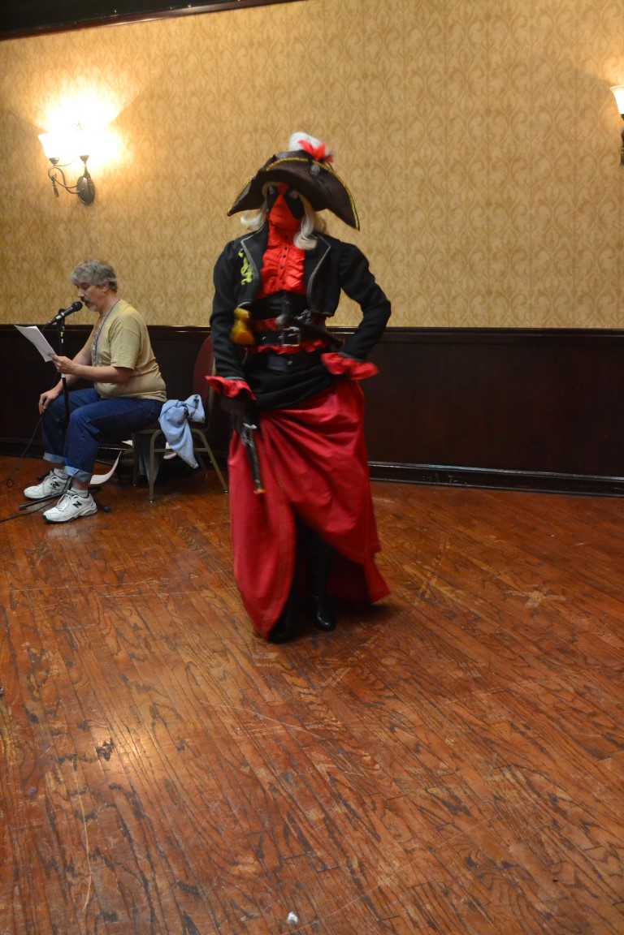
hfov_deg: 31.9
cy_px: 468
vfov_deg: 46.4
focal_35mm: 42
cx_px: 312
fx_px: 1092
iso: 3200
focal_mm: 28
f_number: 4.5
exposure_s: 1/30
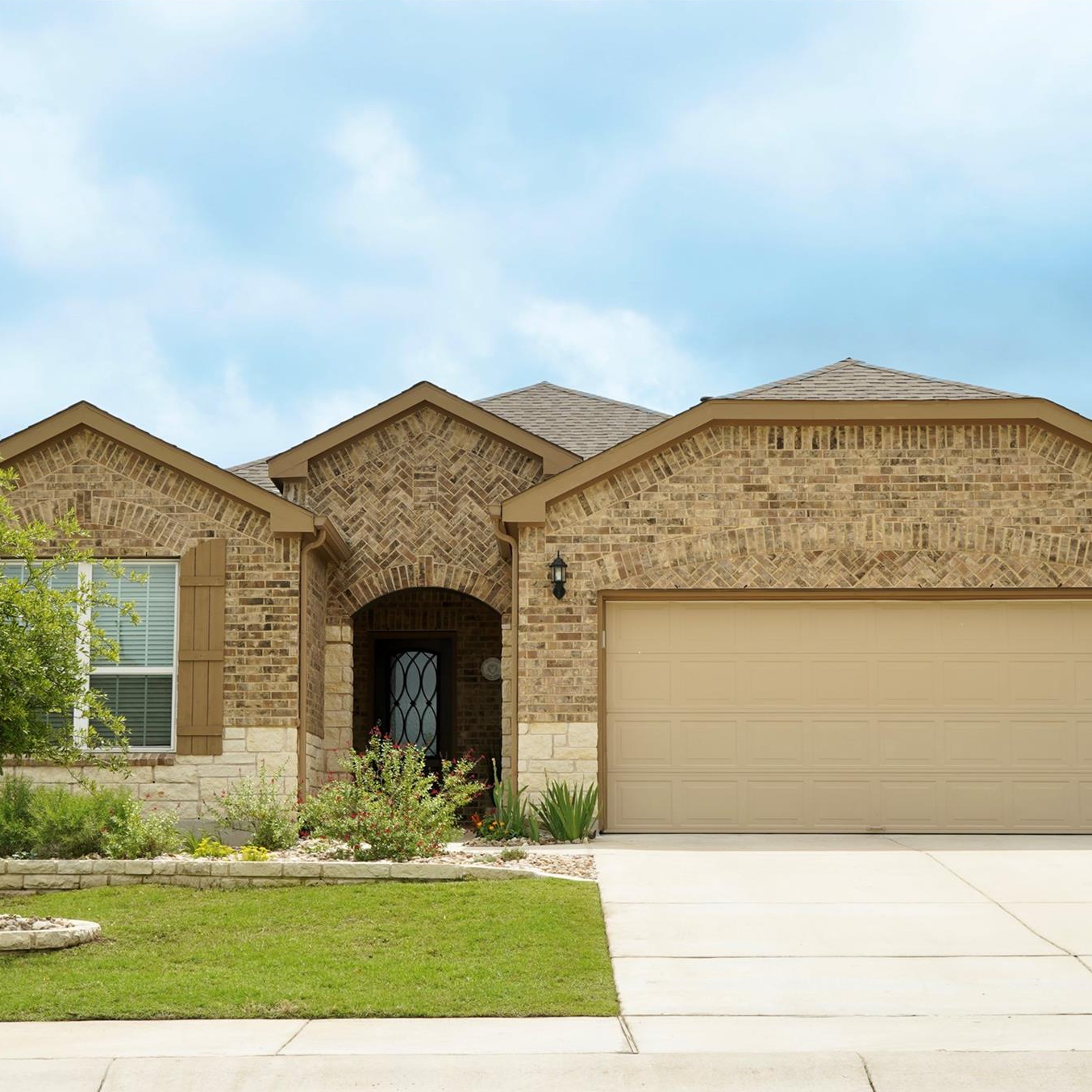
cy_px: 547
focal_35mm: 45
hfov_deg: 37.5
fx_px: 1606
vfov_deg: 37.6
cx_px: 506
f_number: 14
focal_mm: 35
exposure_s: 1/100
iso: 100
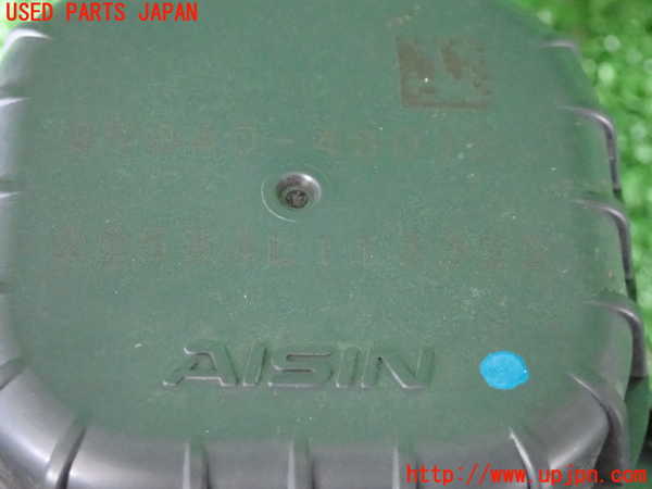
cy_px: 244
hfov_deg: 22.3
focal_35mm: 88
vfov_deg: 16.8
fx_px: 1657
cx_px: 326
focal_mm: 15.66
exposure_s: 1/80
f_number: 4.5
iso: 4000
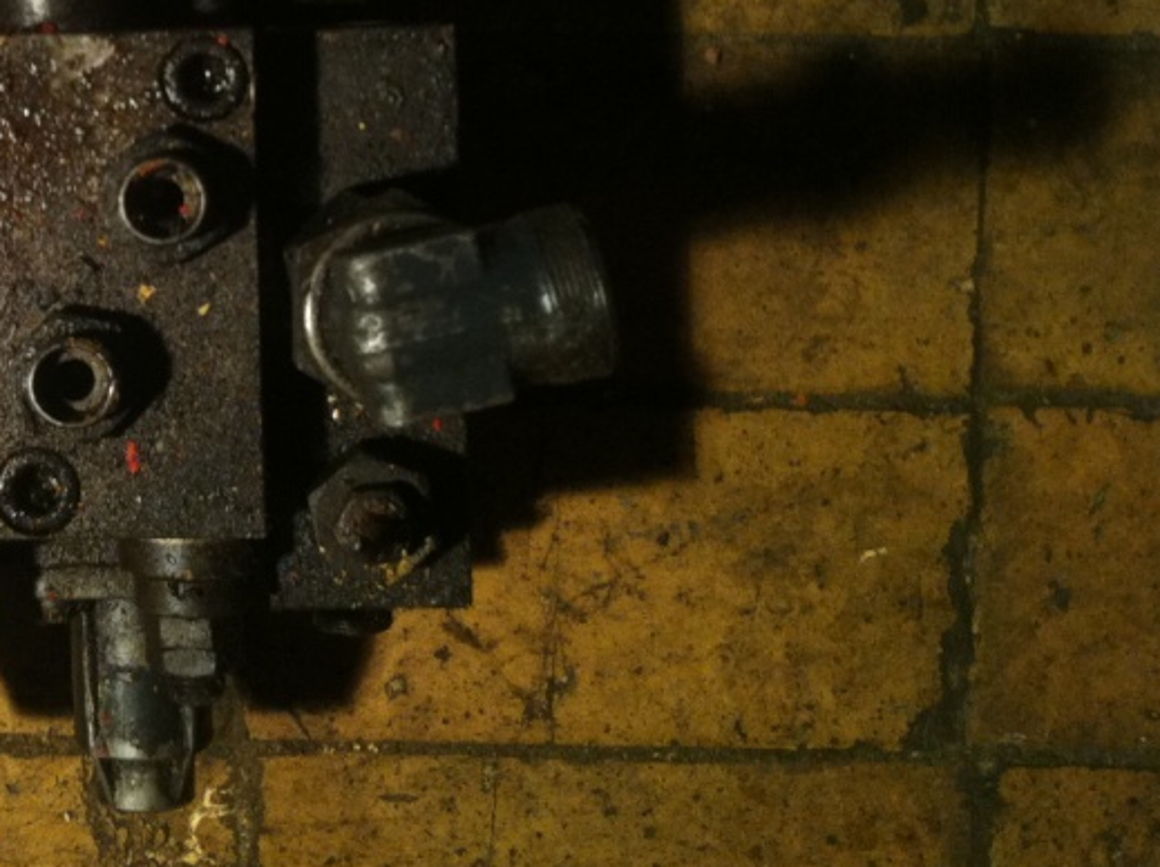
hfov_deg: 26.9
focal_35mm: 69
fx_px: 2310
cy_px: 155
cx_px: 49
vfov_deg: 21.0
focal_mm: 3.85
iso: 160
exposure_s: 1/15
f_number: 2.8
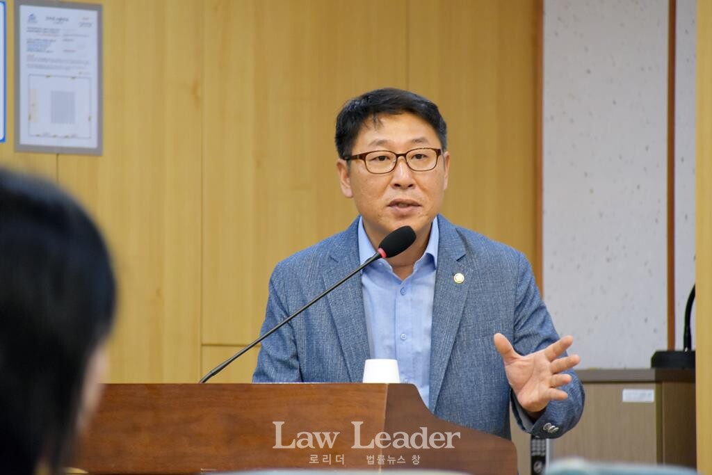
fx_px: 5934
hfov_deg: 6.9
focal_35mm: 300
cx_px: 356
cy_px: 238
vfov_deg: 4.6
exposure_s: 1/160
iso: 1250
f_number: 6.3
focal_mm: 200
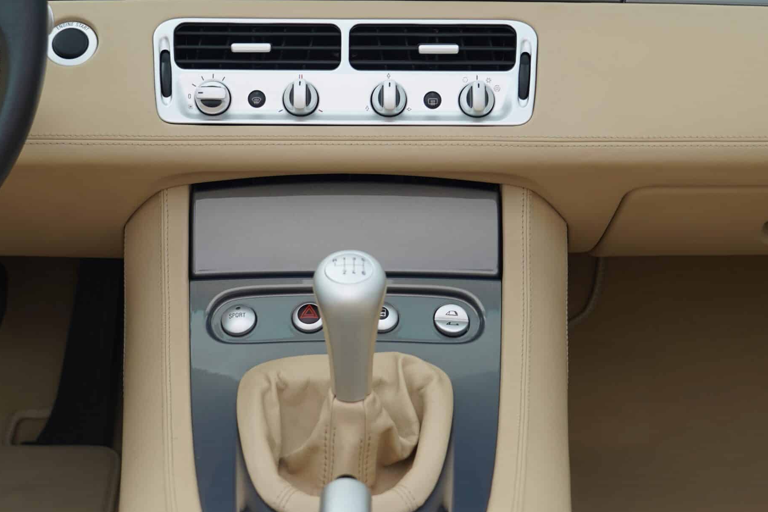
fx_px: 1536
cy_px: 198
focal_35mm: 72
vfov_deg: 18.9
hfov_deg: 28.0
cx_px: 330
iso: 100
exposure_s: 1/160
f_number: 4
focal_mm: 34
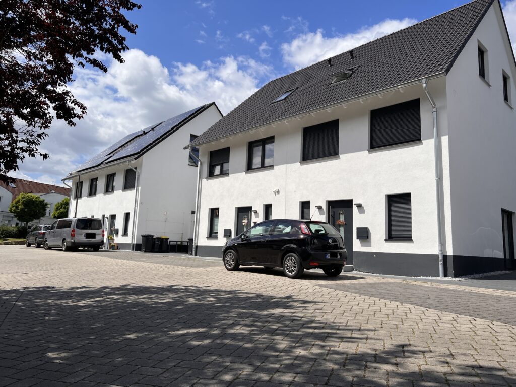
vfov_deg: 53.1
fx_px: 388
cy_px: 194
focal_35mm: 26
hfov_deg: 67.3
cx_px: 258
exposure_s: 1/8000
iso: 50
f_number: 1.5
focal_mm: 5.7
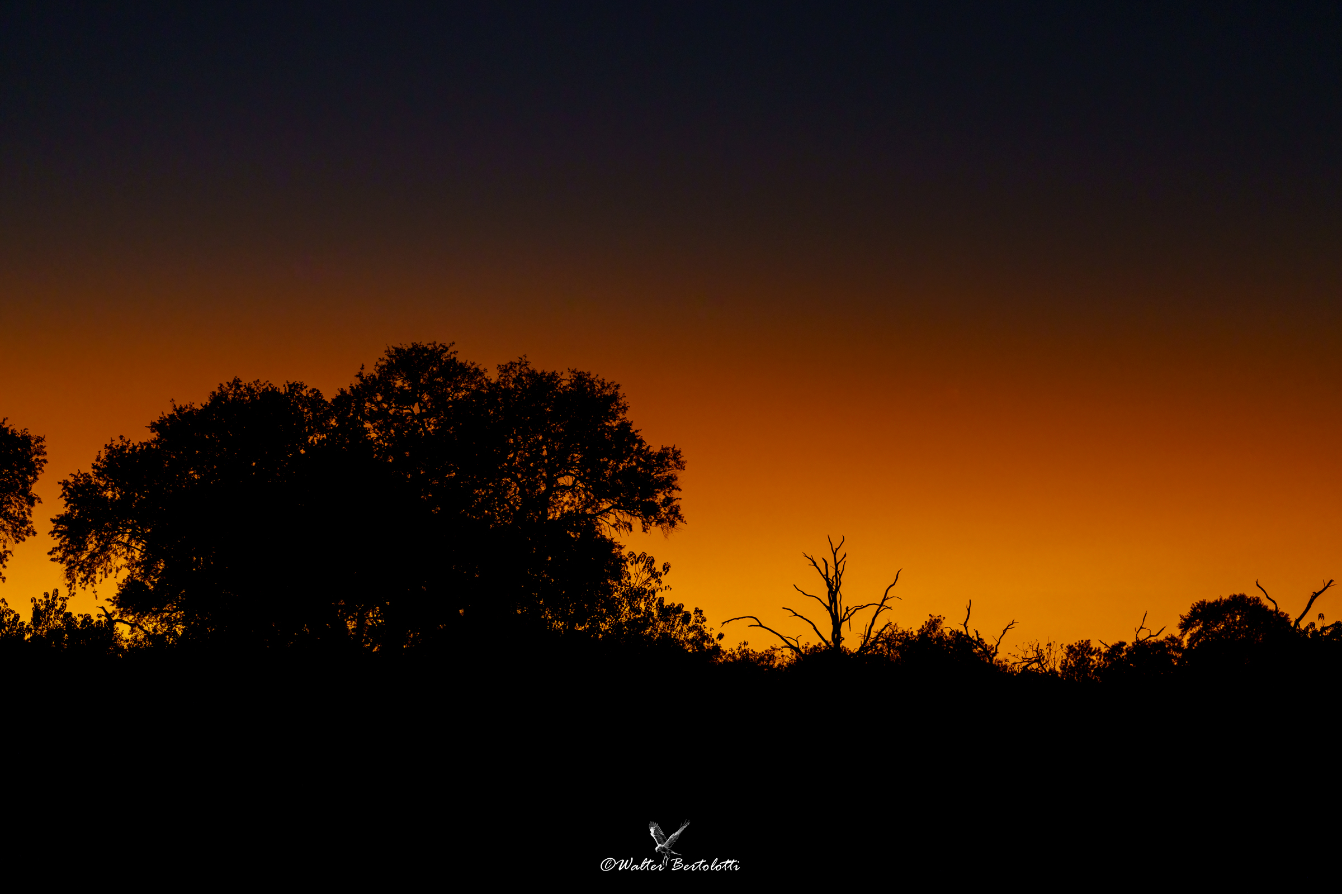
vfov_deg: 11.2
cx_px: 671
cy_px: 447
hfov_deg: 16.8
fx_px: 4548
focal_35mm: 122
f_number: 2.8
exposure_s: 1/1600
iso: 1250
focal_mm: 122
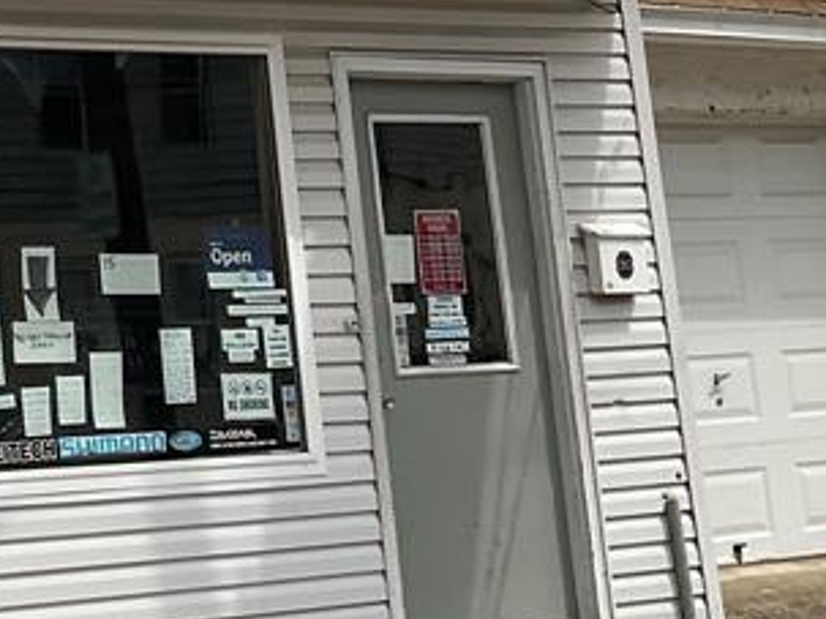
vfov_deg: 14.6
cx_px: -324
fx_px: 2338
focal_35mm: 98
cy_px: -134
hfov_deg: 18.3
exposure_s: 1/3788
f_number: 1.8
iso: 16
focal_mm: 3
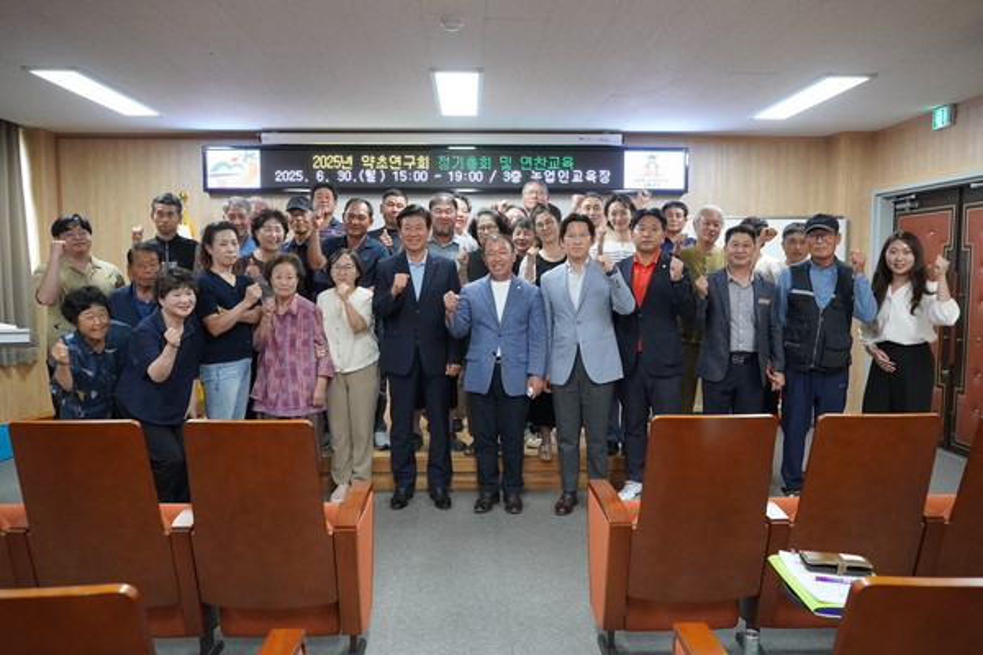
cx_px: 492
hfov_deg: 67.4
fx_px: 737
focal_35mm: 27
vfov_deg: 47.9
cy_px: 328
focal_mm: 18
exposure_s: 1/160
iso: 2500
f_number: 4
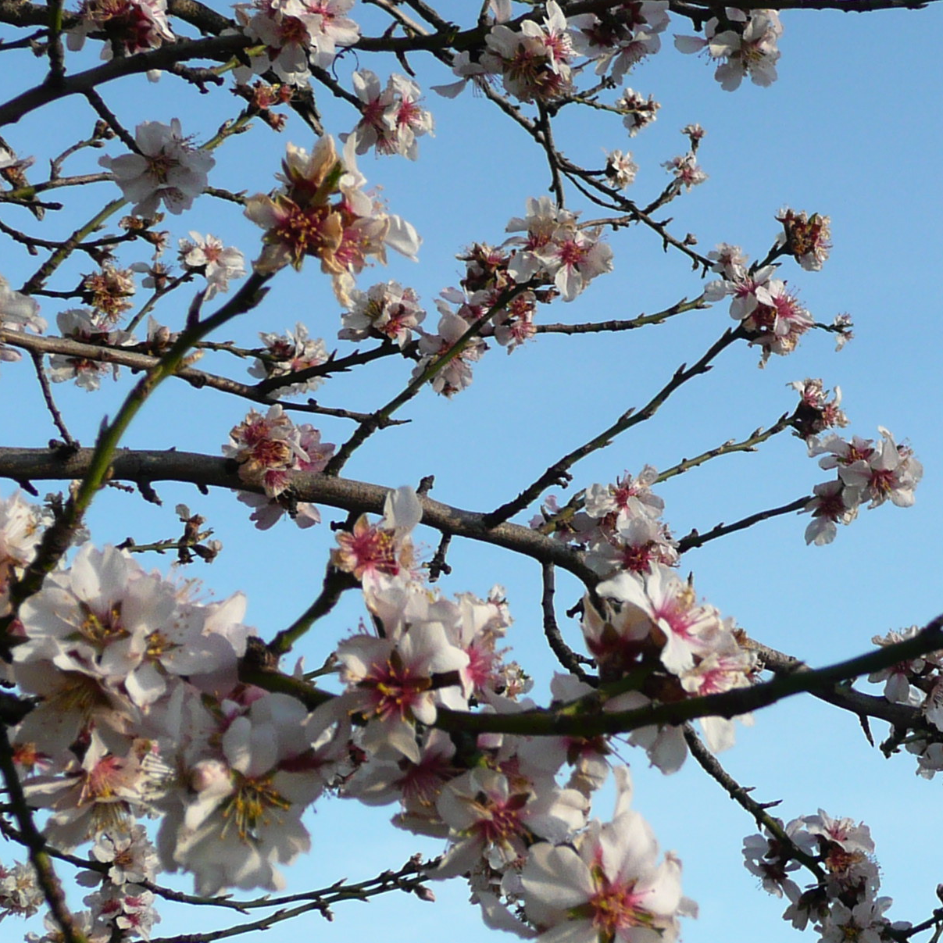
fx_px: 2034
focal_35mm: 66
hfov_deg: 24.9
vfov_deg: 26.1
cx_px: 930
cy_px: 411
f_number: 3.5
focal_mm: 5.2
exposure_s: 1/400
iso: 100
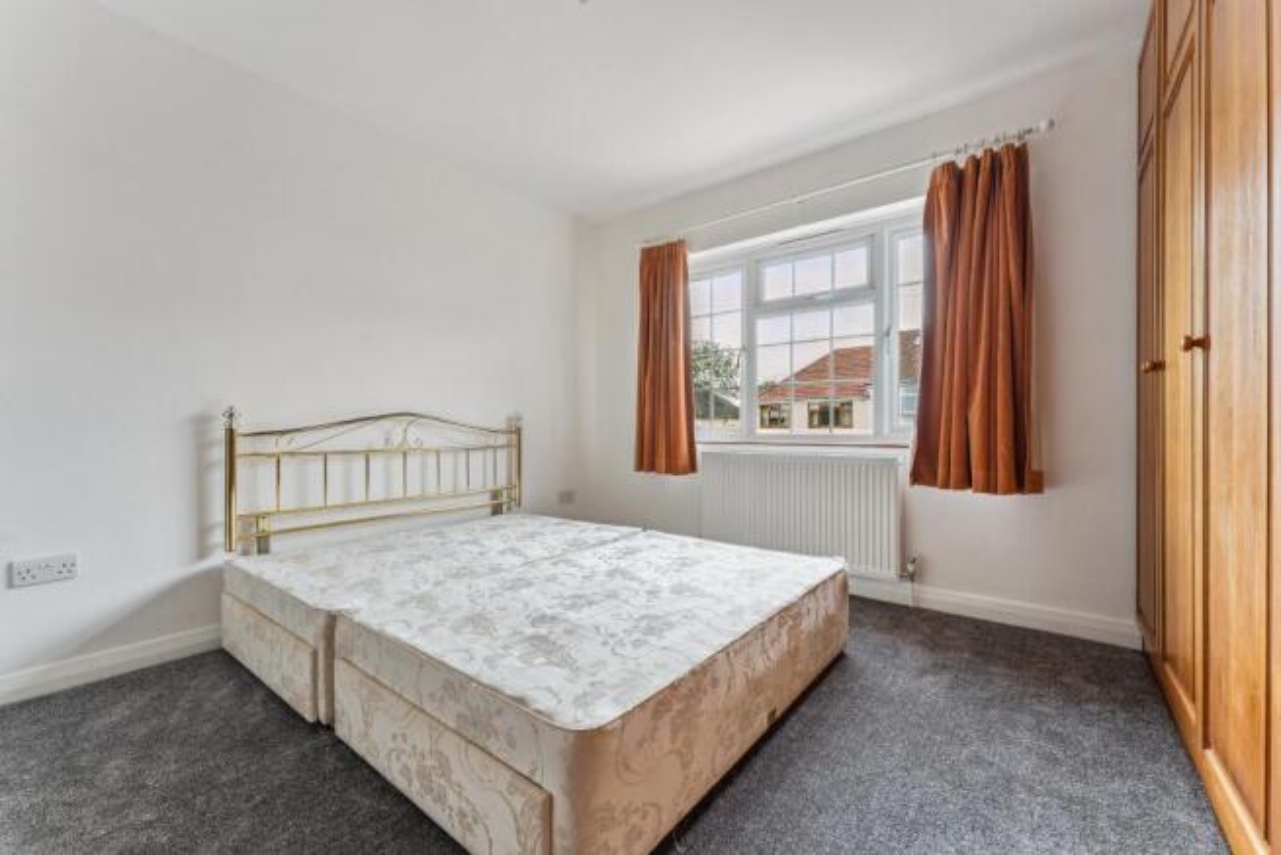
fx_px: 498
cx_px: 640
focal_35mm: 14
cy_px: 428
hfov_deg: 104.2
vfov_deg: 81.2
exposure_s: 1/4
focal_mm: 14
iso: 160
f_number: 9
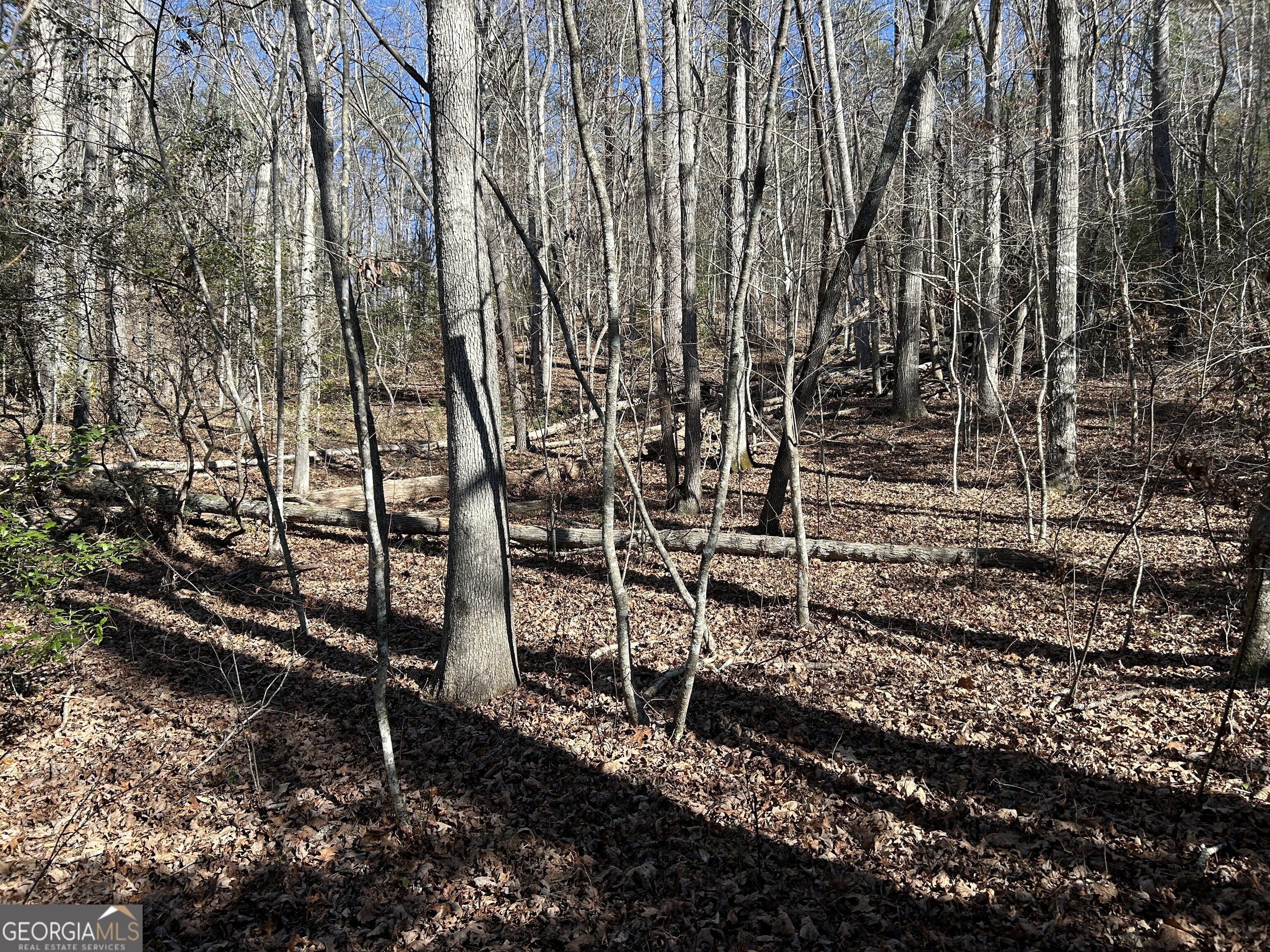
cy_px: 476
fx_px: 954
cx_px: 635
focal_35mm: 26
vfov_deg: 53.1
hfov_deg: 67.3
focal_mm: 5.7
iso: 50
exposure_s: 1/1112
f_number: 1.5
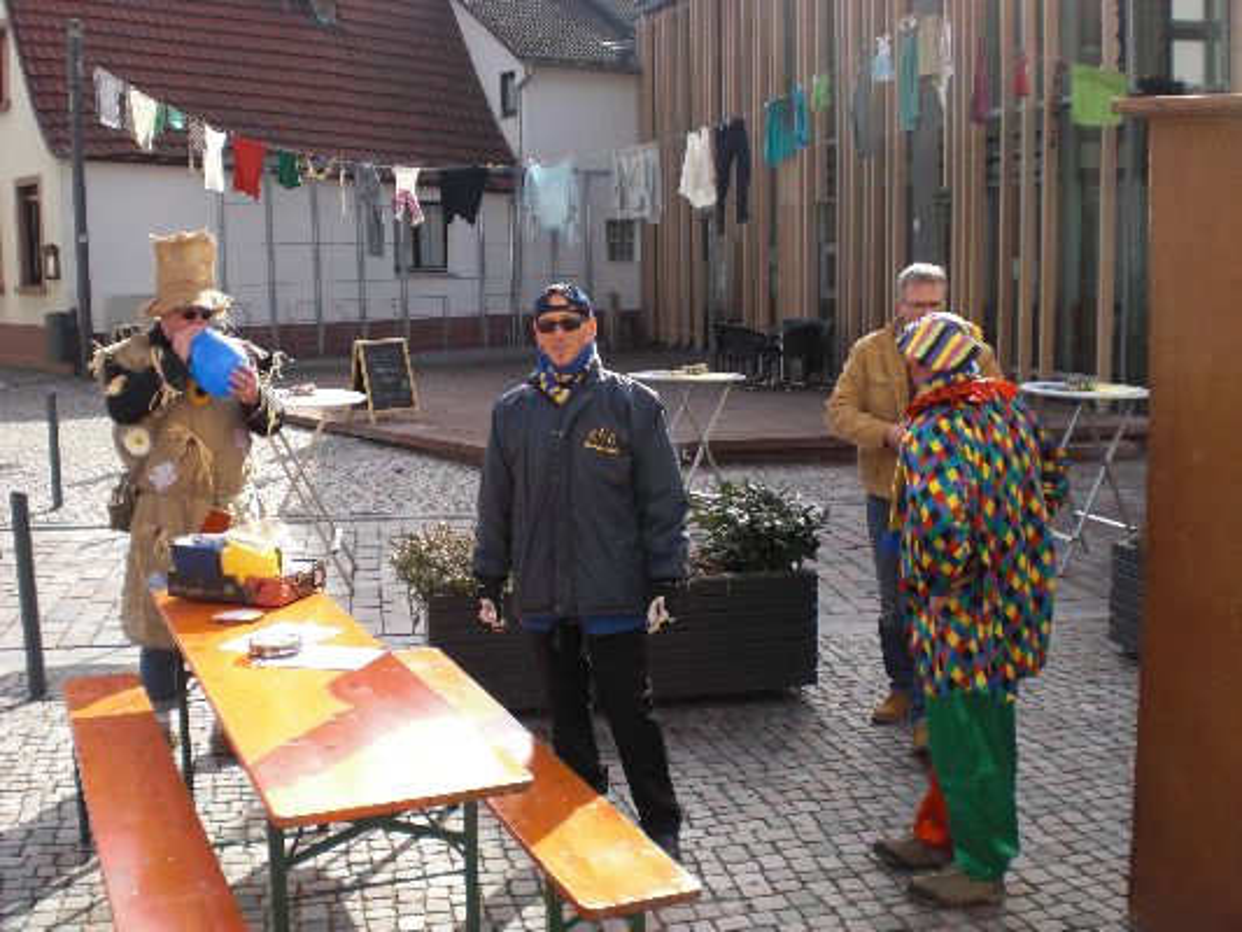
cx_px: 621
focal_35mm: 38
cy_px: 466
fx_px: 1364
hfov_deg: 49.0
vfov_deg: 37.7
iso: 64
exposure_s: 1/400
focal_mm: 6.3
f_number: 3.1
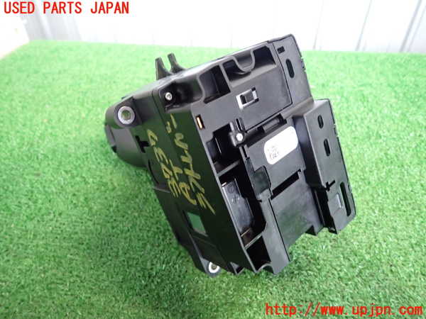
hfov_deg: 69.4
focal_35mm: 25
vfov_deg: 54.9
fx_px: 308
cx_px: 213
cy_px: 160
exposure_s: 1/30
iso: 500
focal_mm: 4.5
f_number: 2
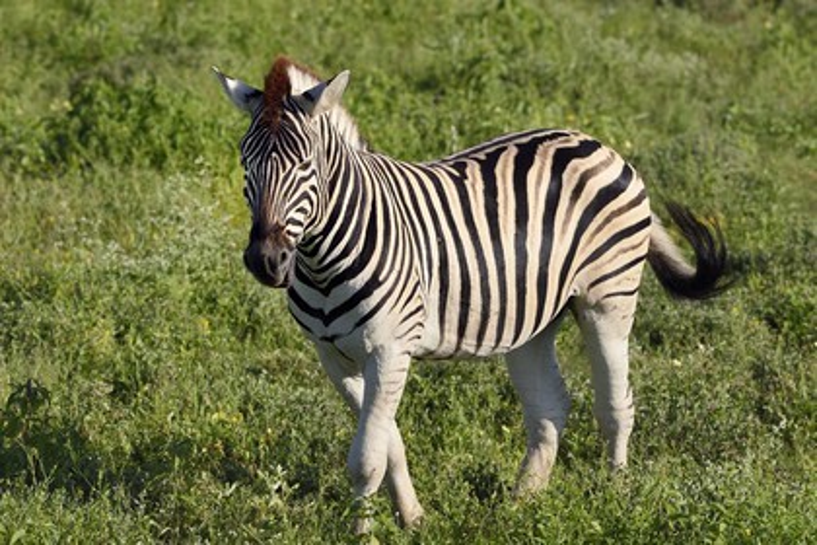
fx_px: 6354
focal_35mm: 280
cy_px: 272
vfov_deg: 4.9
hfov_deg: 7.4
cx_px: 408
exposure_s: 1/1600
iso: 400
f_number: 8
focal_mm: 280
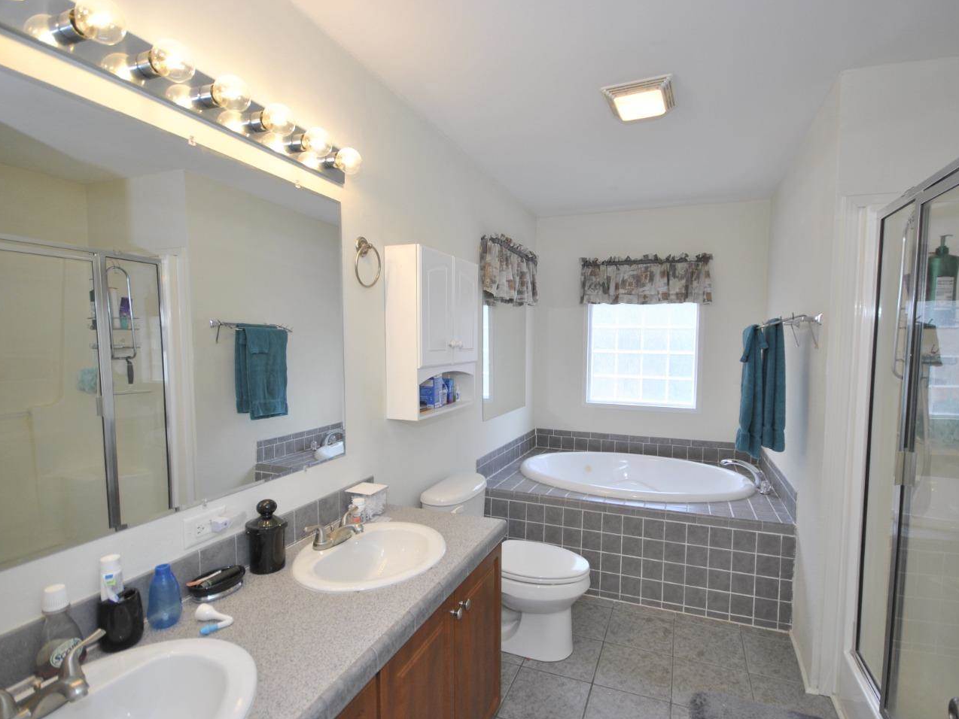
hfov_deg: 91.0
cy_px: 376
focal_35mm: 17
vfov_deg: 74.7
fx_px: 471
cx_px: 497
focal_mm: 10
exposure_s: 1/50
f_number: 4
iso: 200
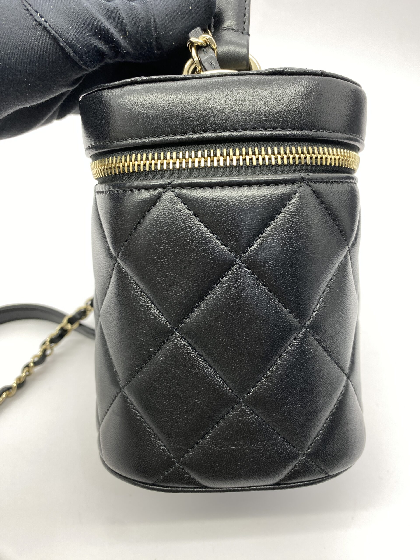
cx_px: 210
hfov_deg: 54.9
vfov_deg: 69.4
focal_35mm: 25
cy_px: 280
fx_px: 404
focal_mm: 4.25
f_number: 1.8
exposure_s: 1/100
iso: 64
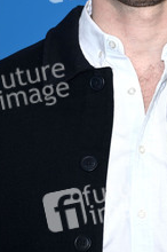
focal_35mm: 419
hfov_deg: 3.3
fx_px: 2925
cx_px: 135
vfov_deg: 4.9
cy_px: 33
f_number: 5.6
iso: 640
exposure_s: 1/250
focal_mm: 230
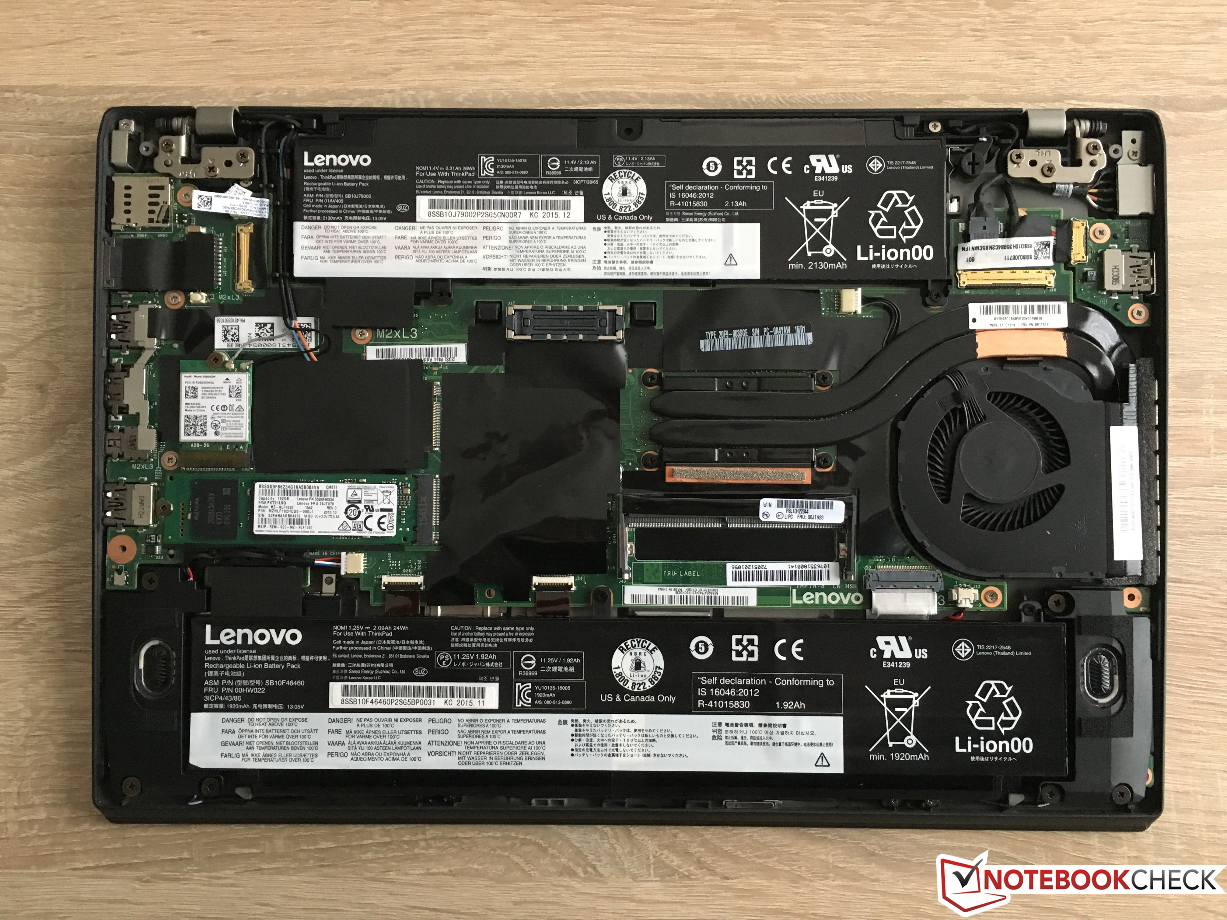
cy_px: 460
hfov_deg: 61.7
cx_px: 614
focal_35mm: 29
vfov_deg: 48.2
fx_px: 1028
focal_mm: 4.15
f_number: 2.2
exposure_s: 1/17
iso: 200
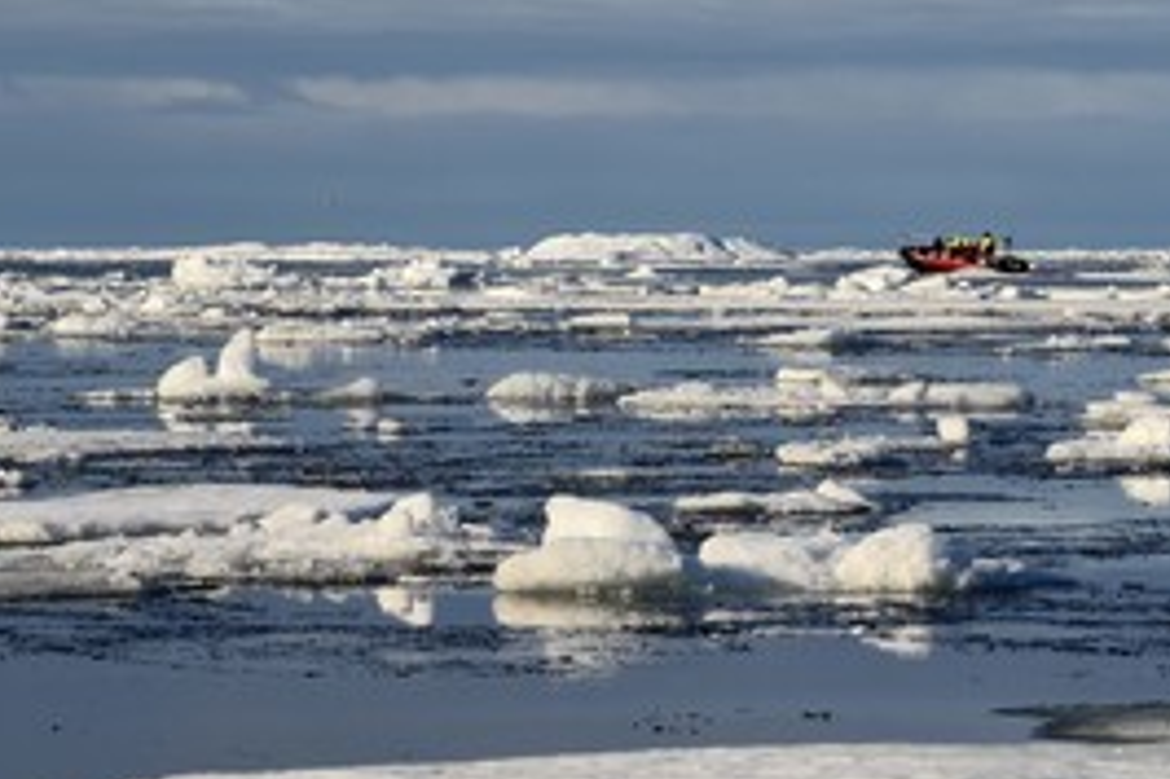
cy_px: 471
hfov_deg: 9.7
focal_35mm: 213
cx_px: 638
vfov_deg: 6.4
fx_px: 6918
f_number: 16
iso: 400
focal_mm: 135
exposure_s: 1/400
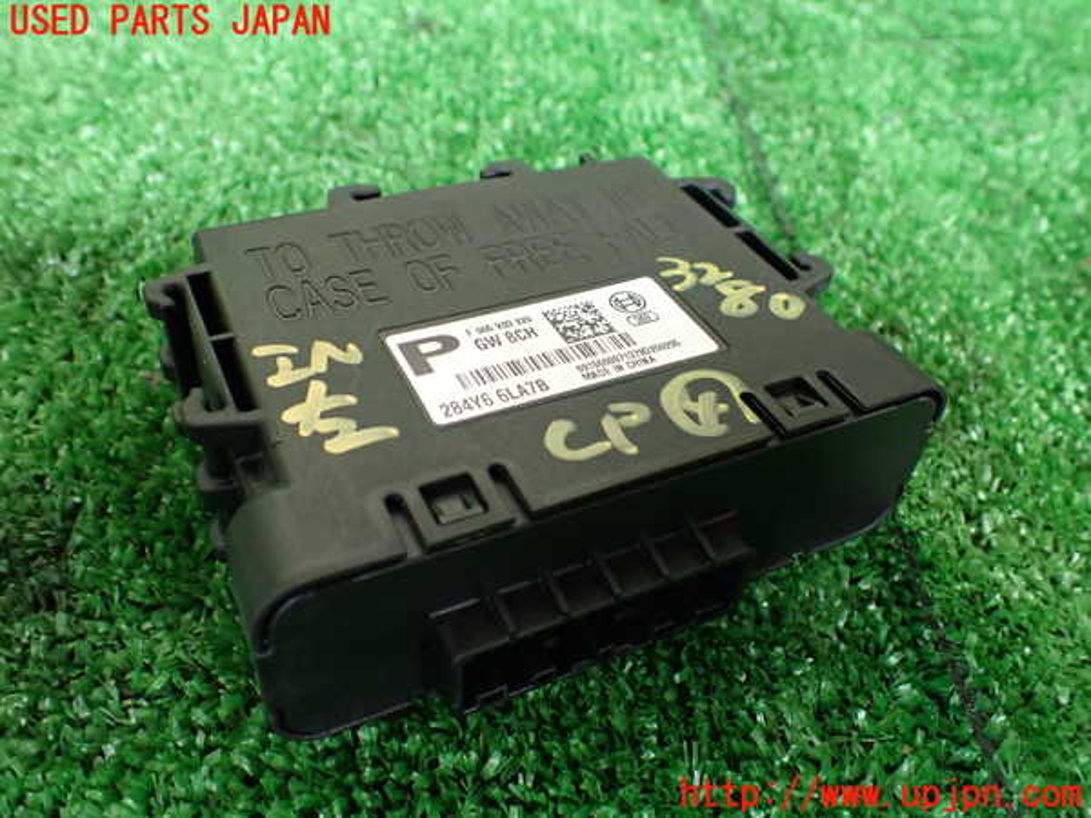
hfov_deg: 60.0
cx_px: 546
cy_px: 409
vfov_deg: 46.8
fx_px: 946
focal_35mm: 30
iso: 400
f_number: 2.3
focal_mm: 5.4
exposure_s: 1/125
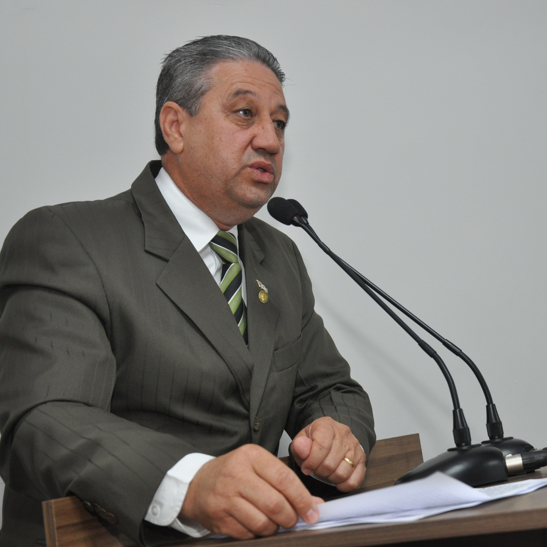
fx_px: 1377
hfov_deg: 22.4
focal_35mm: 77
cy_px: 273
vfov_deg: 22.5
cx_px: 336
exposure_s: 1/60
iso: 800
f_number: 5.6
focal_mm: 40
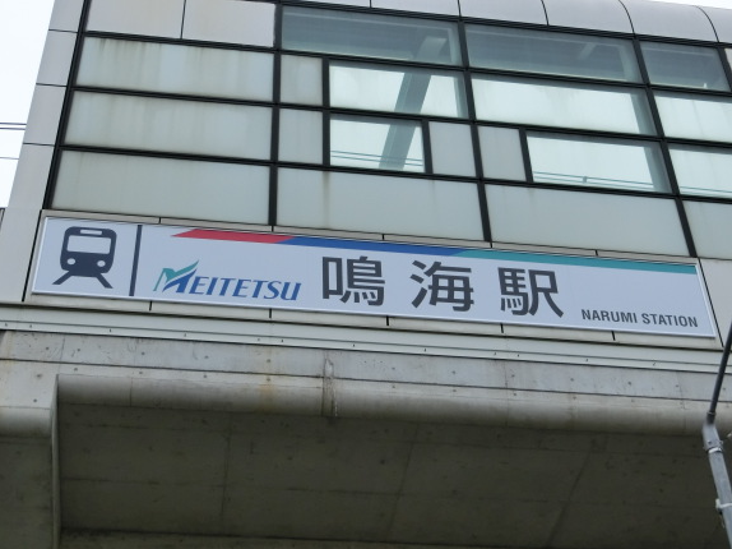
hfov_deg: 33.2
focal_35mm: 58
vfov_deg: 25.2
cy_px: 266
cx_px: 366
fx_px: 1226
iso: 320
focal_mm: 9.3
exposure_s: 1/125
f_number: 4.7
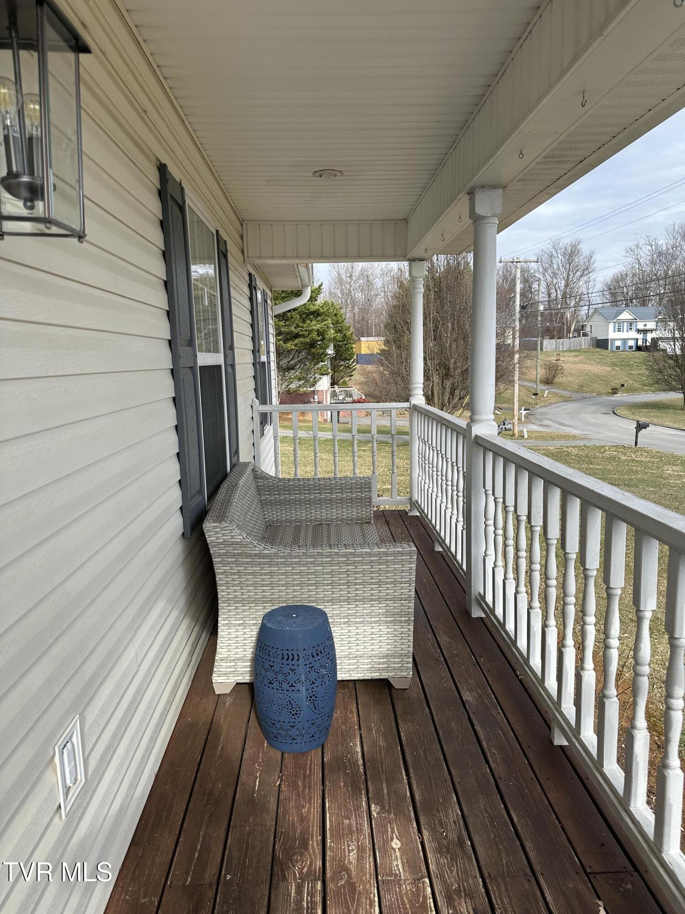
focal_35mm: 24
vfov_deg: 71.6
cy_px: 457
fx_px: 633
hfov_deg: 56.8
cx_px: 342
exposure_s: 1/1751
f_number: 1.78
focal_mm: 6.86
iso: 80
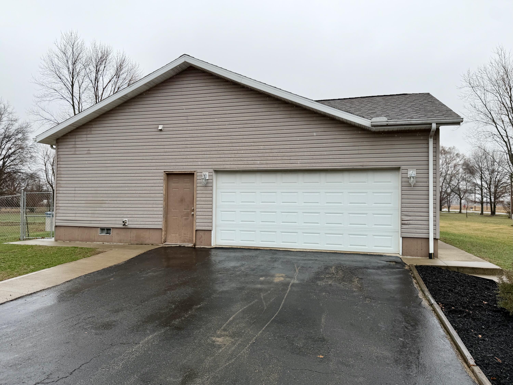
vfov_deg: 56.8
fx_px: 356
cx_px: 256
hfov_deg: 71.6
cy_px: 192
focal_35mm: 24
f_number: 1.78
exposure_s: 1/1522
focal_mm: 6.76
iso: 80
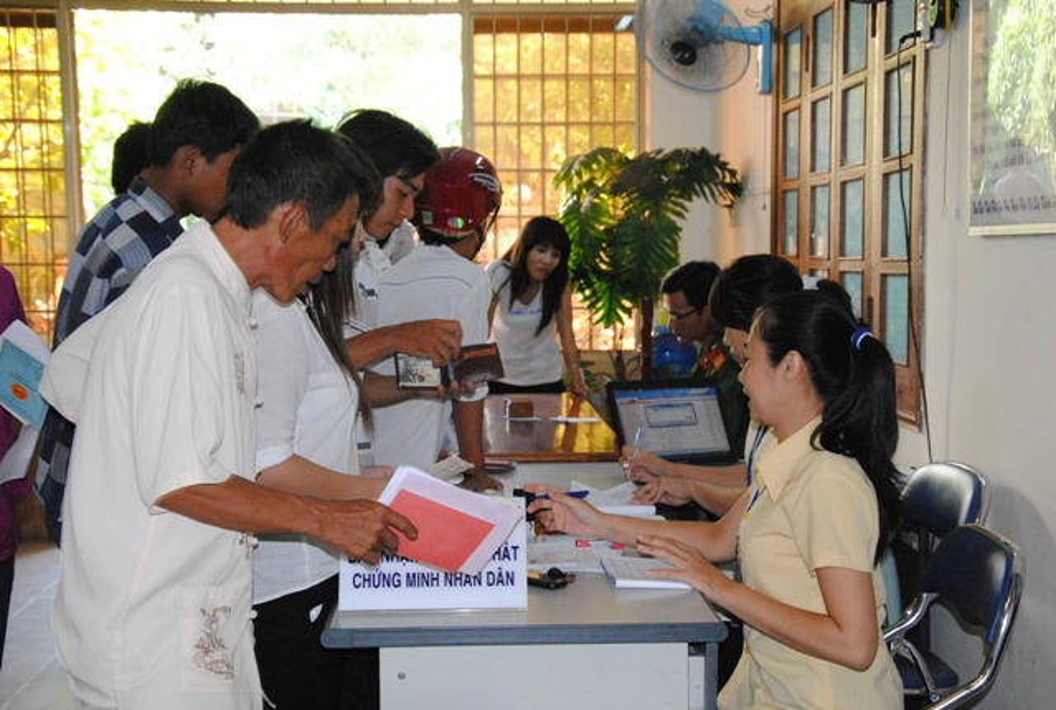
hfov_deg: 37.8
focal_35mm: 52
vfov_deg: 25.9
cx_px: 528
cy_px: 355
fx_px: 1544
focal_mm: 35
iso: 1600
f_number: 5.6
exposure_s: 1/60
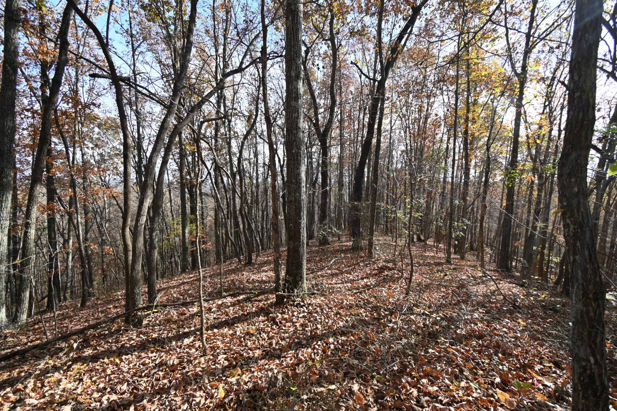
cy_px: 206
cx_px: 308
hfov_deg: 100.4
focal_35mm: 15
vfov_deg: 77.3
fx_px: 257
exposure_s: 1/250
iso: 160
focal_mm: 10
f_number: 5.6
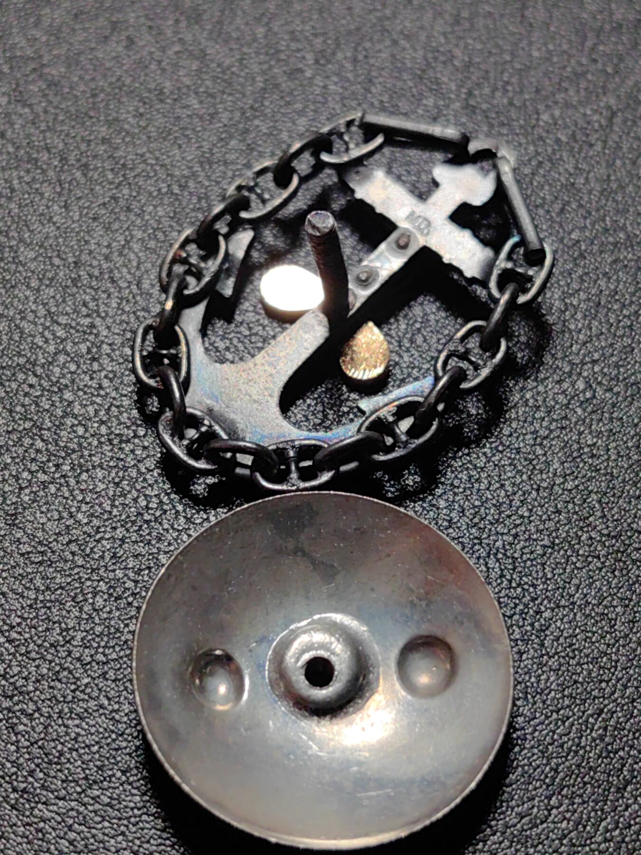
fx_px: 1580
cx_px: 320
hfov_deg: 22.9
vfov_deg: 30.3
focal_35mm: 64
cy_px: 428
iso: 50
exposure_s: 1/469
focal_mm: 5.75
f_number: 1.4
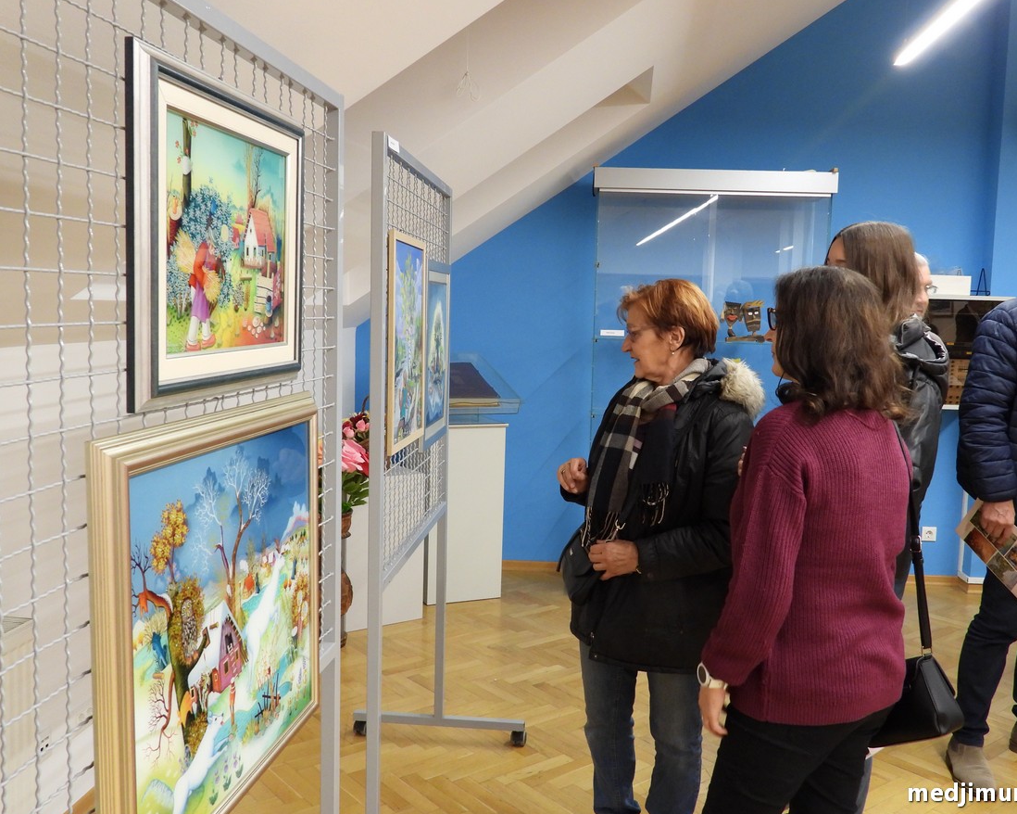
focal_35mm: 32
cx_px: 539
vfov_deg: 45.8
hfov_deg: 55.6
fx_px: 963
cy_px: 408
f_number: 3.2
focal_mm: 5.4
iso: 400
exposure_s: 1/25
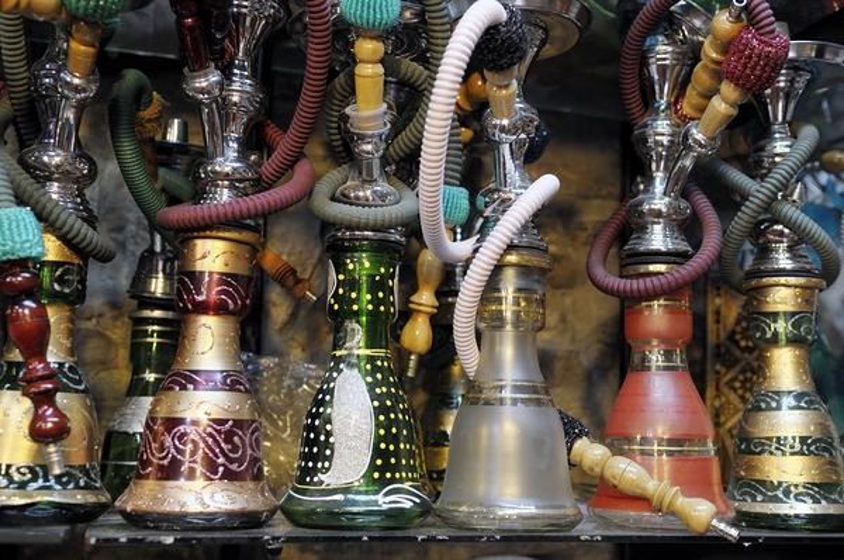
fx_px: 1053
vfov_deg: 29.8
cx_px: 422
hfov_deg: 43.7
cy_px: 280
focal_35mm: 45
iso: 1000
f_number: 3.5
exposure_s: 1/60
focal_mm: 30
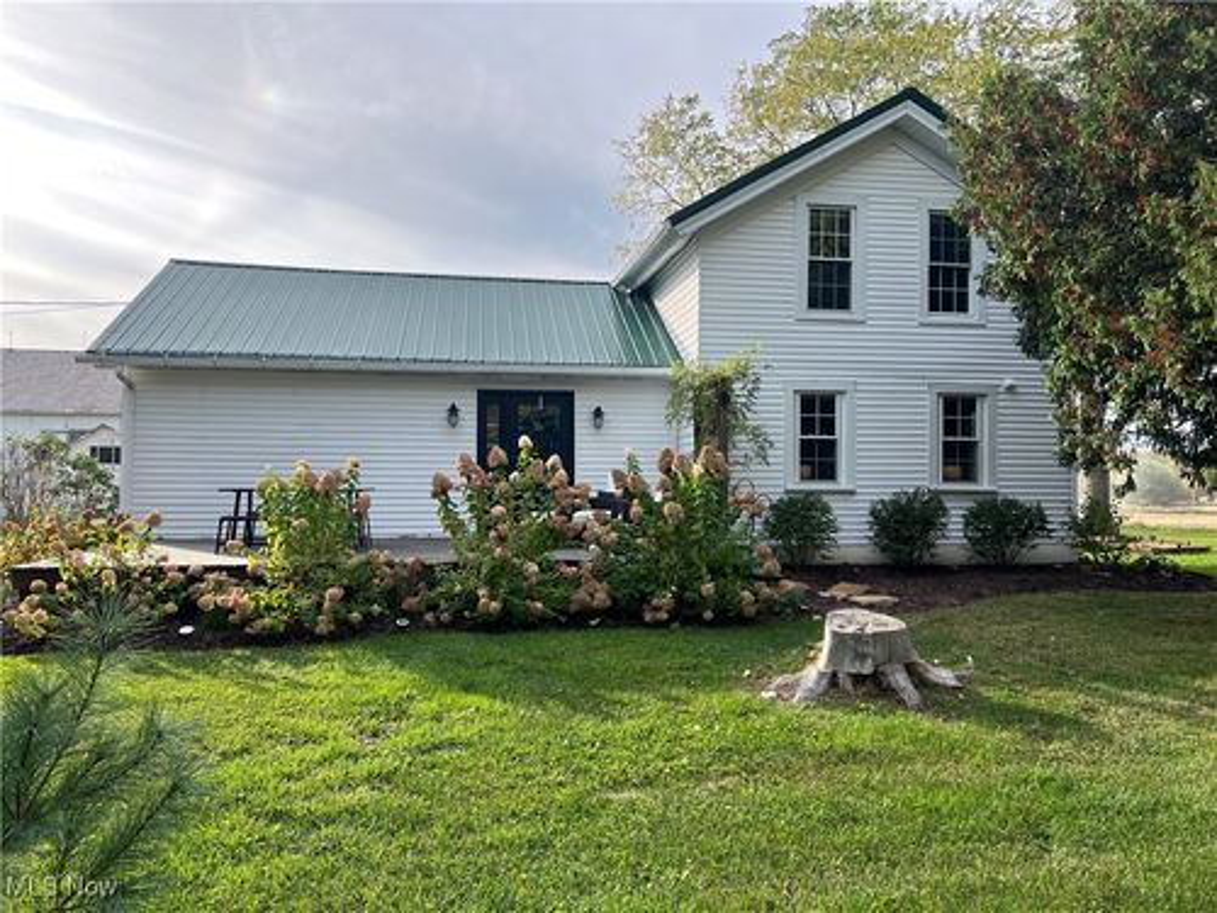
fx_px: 914
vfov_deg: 53.1
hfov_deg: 67.3
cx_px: 608
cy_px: 456
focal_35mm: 26
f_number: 1.5
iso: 50
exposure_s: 1/1311
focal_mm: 5.7
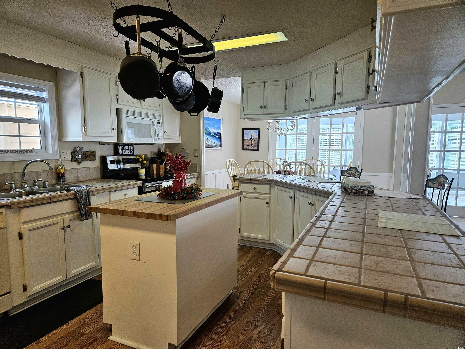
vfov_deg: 58.9
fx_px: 309
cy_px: 174
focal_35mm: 23
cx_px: 232
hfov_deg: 73.9
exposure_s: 1/120
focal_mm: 5.4
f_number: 1.8
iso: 80
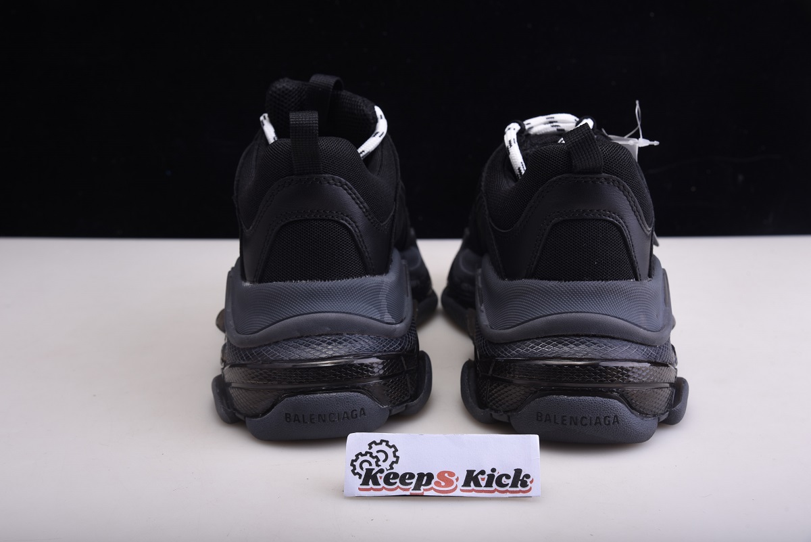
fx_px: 1307
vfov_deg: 23.4
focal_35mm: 58
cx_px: 406
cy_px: 271
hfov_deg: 34.5
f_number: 11
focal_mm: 58
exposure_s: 1/200
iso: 100
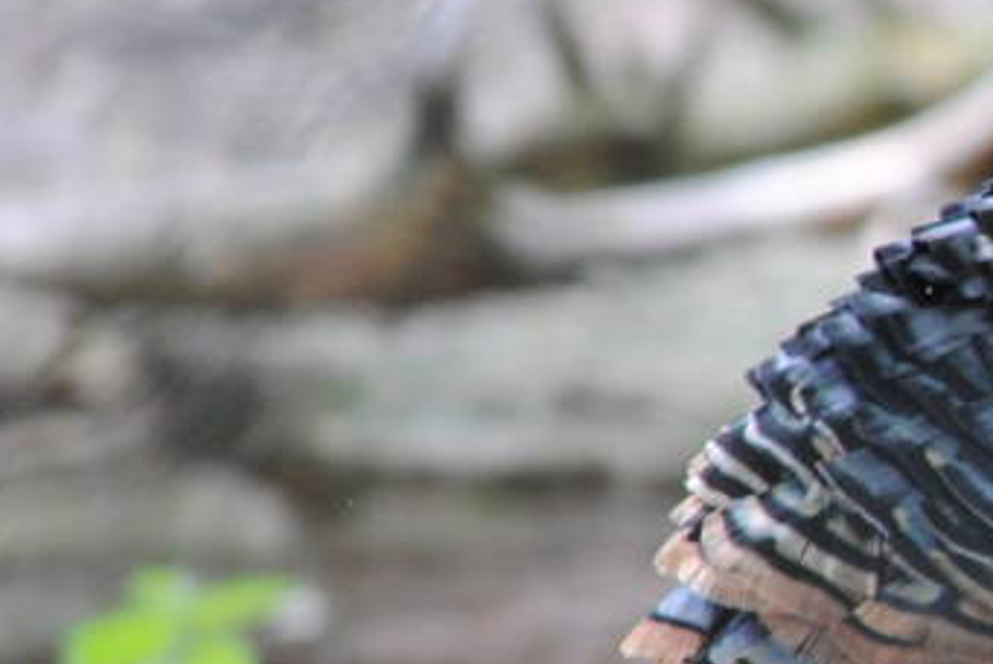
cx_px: 2263
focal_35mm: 1407
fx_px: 38842
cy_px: 680
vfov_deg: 1.0
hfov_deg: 1.5
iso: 400
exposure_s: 1/60
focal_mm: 200
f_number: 5
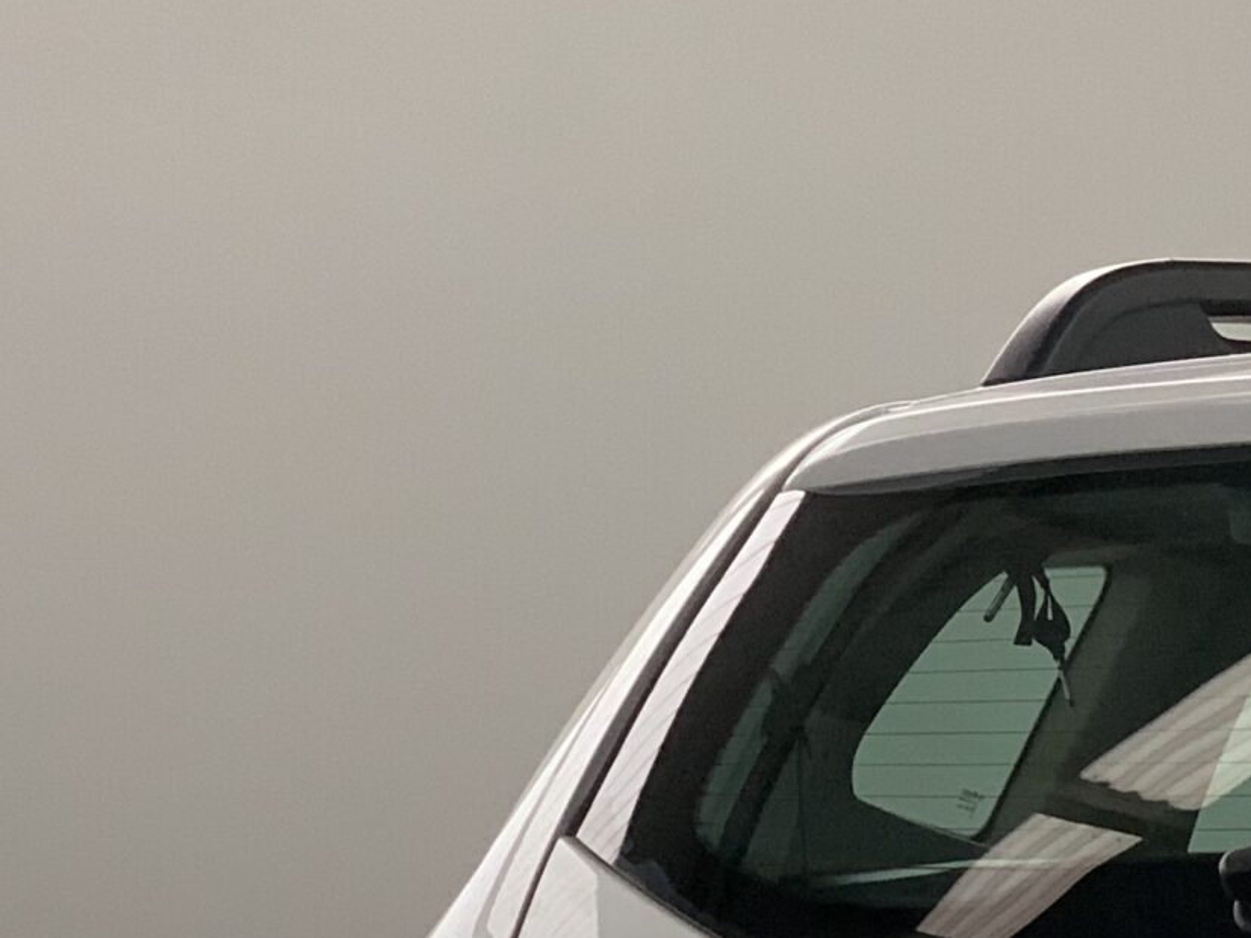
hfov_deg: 11.8
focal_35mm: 161
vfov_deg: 9.1
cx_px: 1852
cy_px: 1189
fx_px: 5818
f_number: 2.4
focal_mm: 6
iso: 125
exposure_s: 1/73
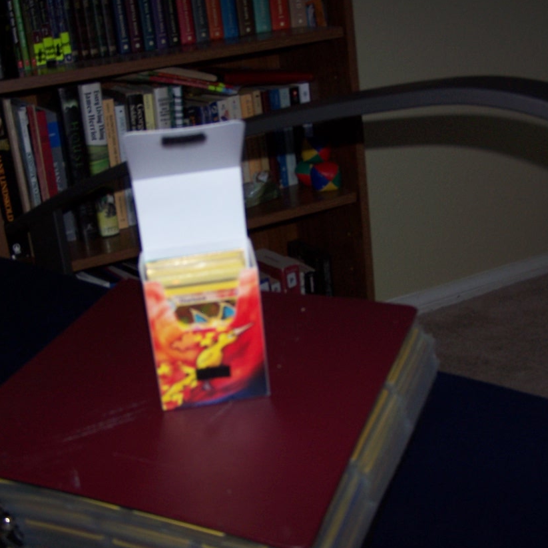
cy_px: 292
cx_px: 260
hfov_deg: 34.7
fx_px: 878
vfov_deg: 34.7
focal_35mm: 49
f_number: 2.8
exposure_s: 1/60
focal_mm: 6.3
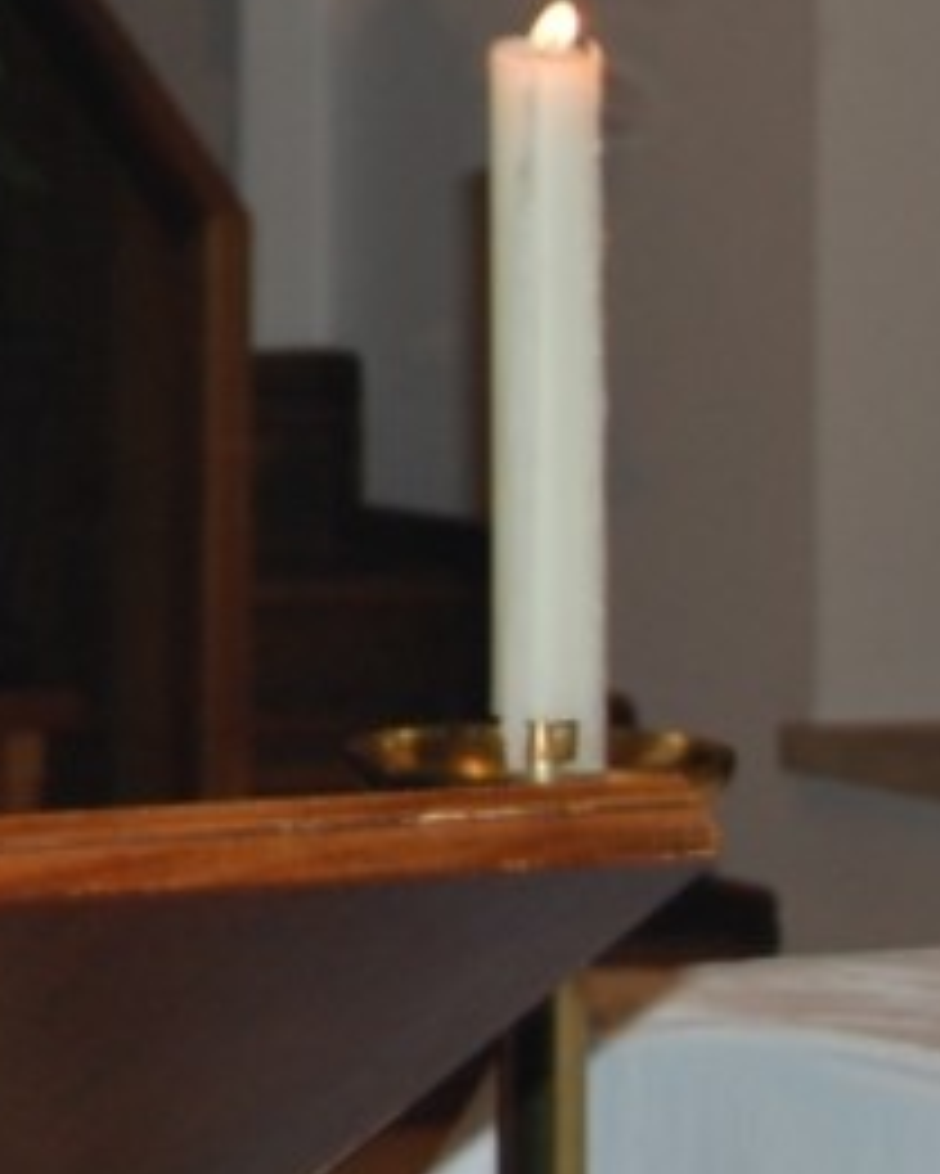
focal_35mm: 219
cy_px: -130
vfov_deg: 8.8
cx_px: -953
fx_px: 7598
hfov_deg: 6.8
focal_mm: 45
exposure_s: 1/60
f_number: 5.3
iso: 400
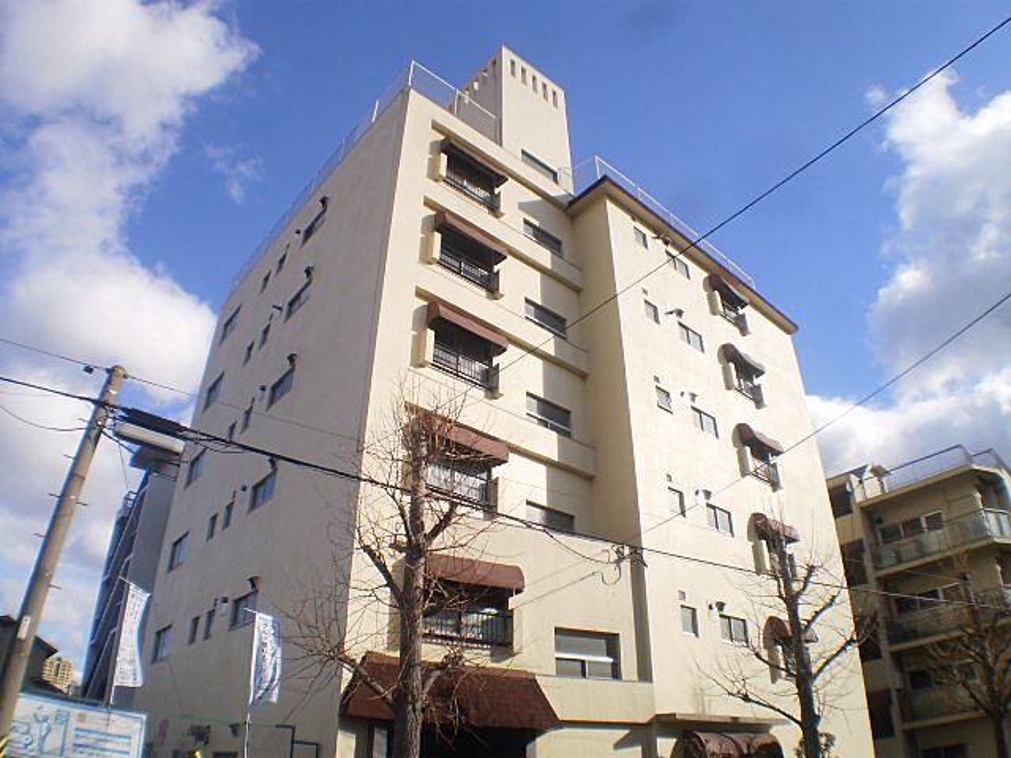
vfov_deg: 39.7
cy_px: 379
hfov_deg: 51.4
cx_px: 506
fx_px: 1051
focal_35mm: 36
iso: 64
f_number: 4.6
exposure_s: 1/500
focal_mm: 6.3
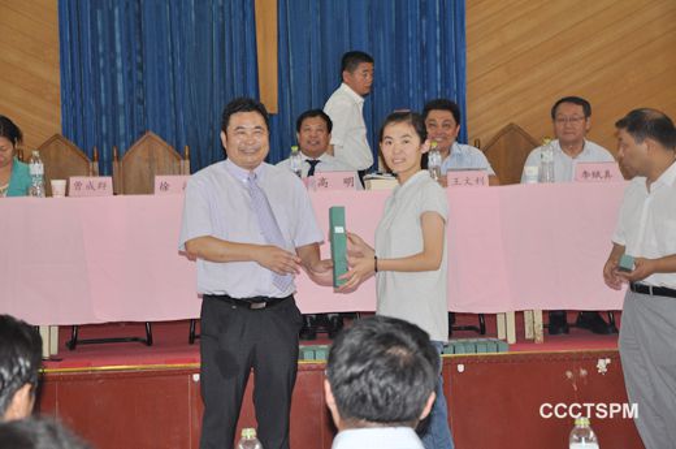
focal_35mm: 75
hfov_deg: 27.0
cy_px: 224
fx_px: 1406
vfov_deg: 18.1
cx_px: 338
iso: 640
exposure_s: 1/60
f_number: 5
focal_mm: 50
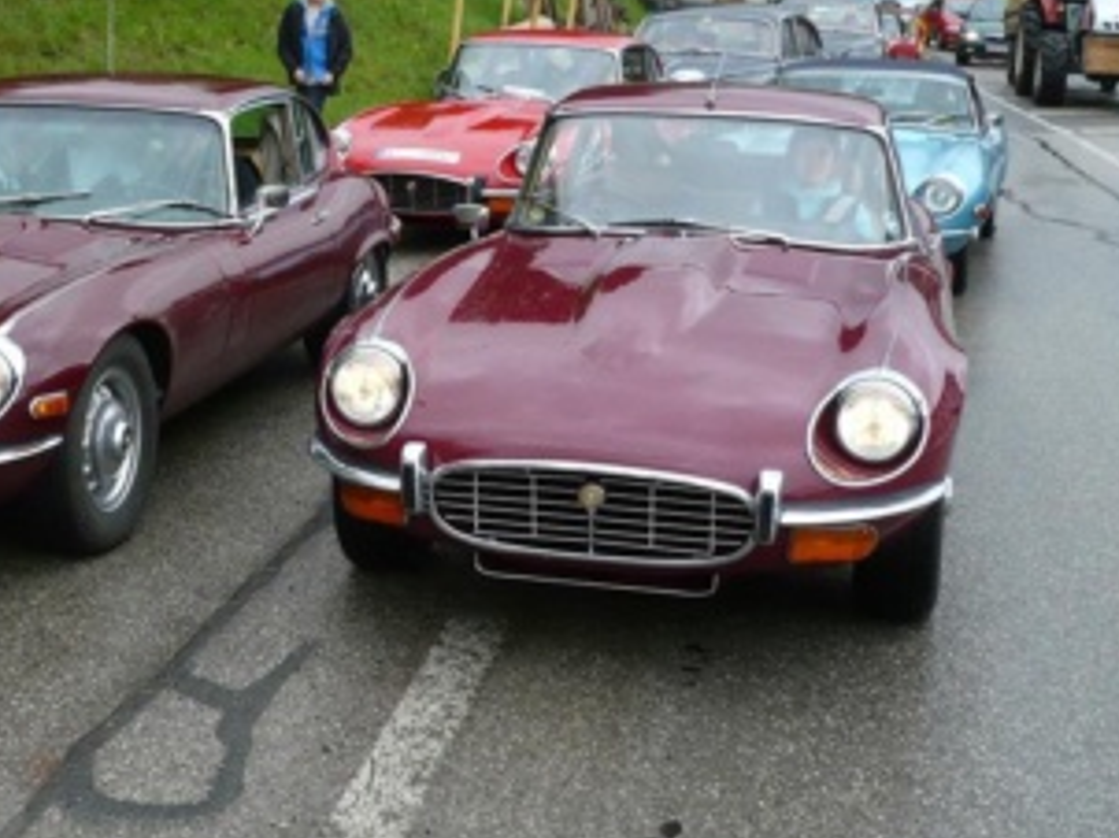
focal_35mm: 58
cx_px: 352
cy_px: 276
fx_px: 1873
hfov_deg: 32.9
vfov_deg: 25.1
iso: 100
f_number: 2.8
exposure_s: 1/320
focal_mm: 5.8
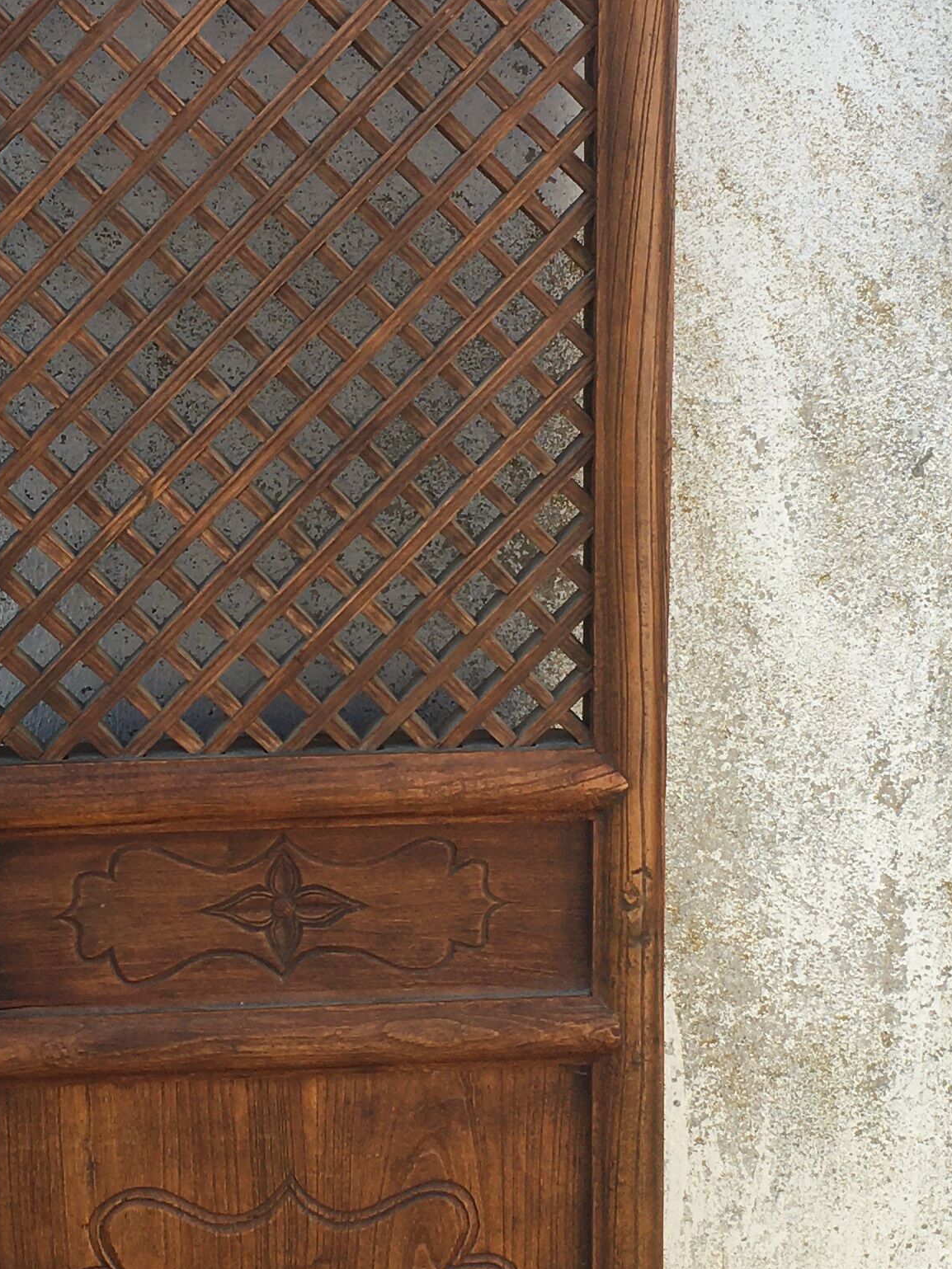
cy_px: 645
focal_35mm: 76
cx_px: 356
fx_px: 2787
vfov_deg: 25.7
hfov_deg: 19.3
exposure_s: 1/434
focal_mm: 4.15
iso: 25
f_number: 2.2
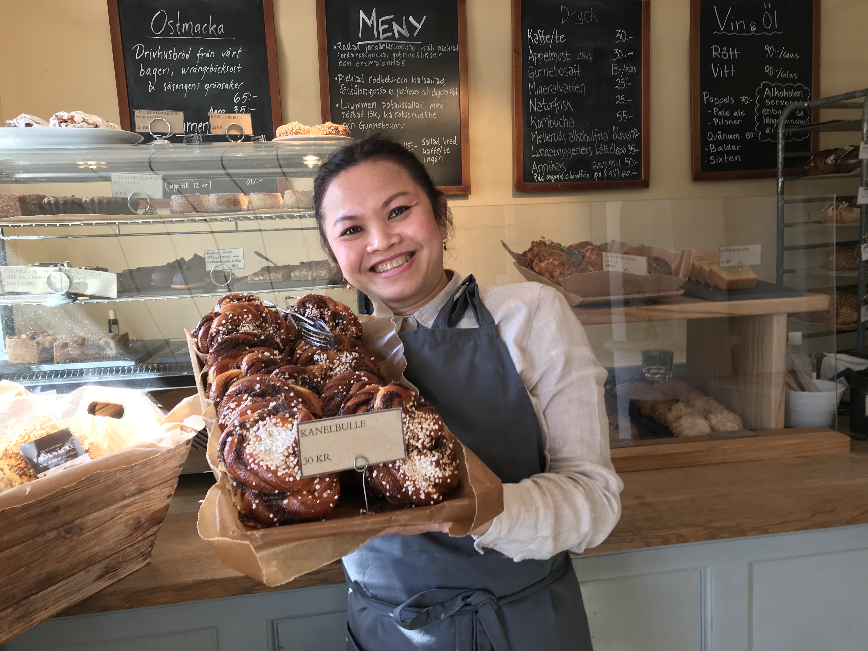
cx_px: 434
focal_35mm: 28
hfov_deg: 63.4
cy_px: 326
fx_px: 702
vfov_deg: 49.7
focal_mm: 3.99
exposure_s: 1/50
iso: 20
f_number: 1.8
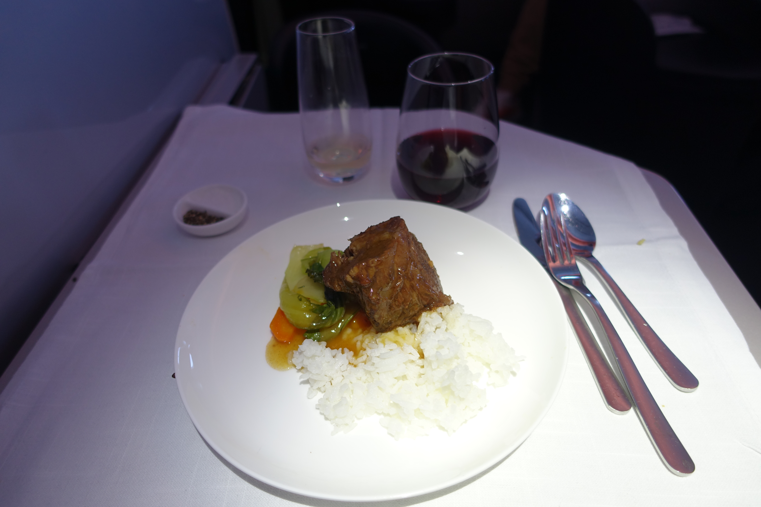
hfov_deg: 73.7
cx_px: 380
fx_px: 507
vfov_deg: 53.1
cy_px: 254
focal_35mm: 24
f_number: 2
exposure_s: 1/30
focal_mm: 8.8
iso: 125
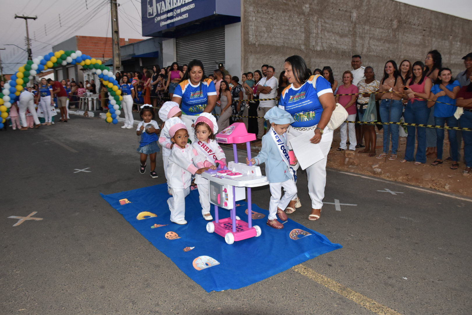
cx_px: 236
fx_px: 393
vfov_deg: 43.6
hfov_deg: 61.9
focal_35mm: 30
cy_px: 158
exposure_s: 1/100
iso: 1000
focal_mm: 20
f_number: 6.3
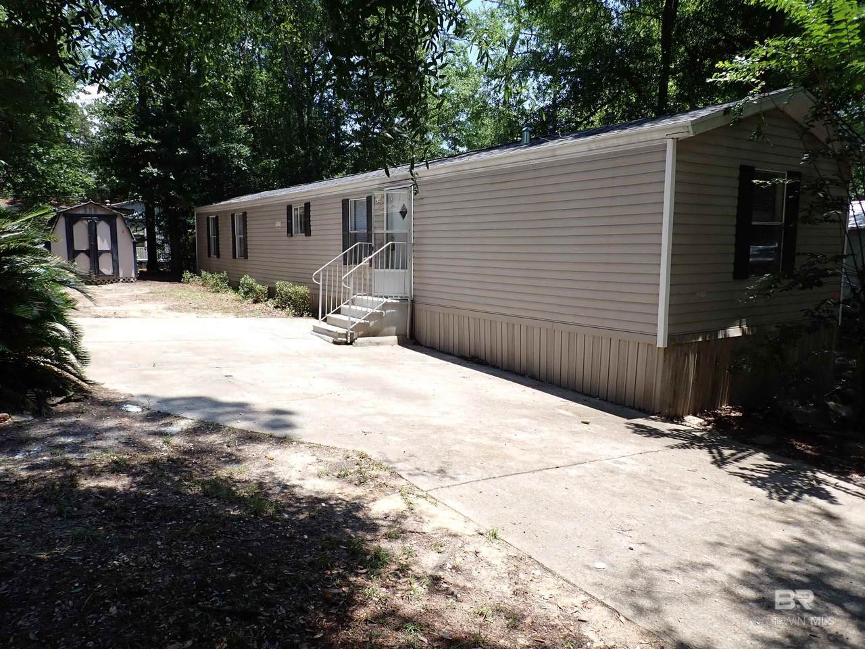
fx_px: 625
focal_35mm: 25
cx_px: 432
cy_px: 324
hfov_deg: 69.4
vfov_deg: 54.9
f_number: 2.8
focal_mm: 4.5
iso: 100
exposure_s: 1/640
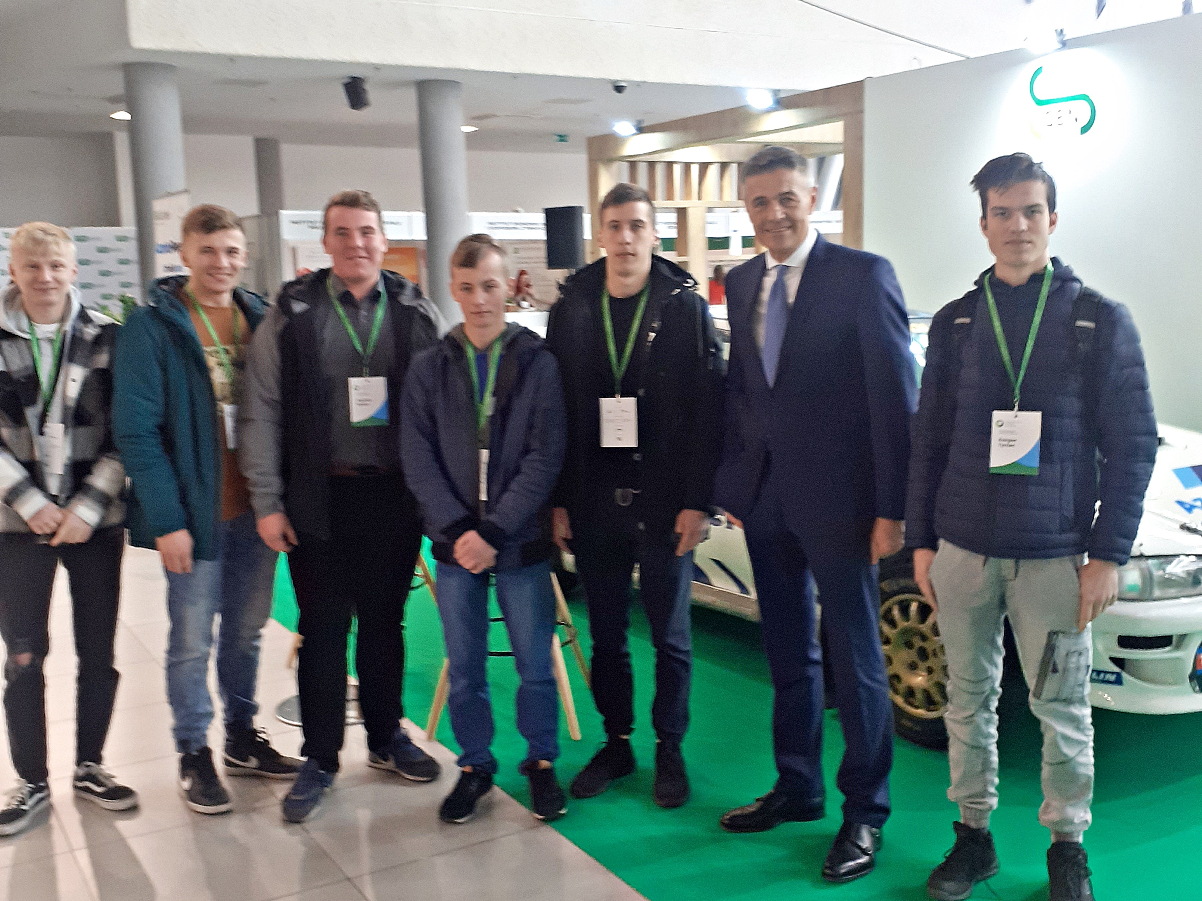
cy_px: 450
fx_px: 938
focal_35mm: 27
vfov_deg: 51.4
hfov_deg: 65.3
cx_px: 601
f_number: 1.9
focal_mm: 3.6
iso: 80
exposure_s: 1/50
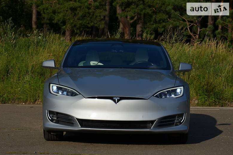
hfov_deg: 15.0
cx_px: 115
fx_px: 887
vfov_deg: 10.0
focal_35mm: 137
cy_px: 77
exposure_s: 1/500
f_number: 11
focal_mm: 90
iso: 100
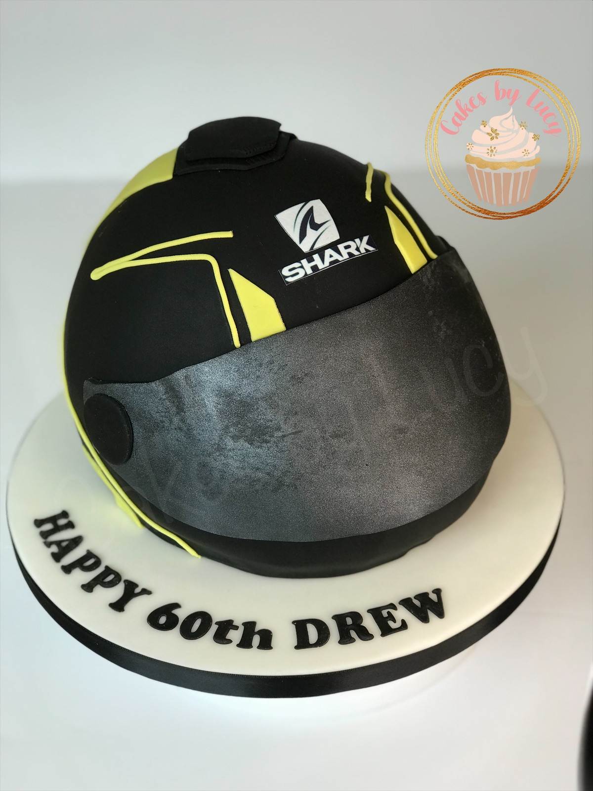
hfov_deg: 25.7
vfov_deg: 33.8
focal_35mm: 57
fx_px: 1302
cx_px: 296
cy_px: 396
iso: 25
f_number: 2.8
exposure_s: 1/50
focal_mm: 6.6
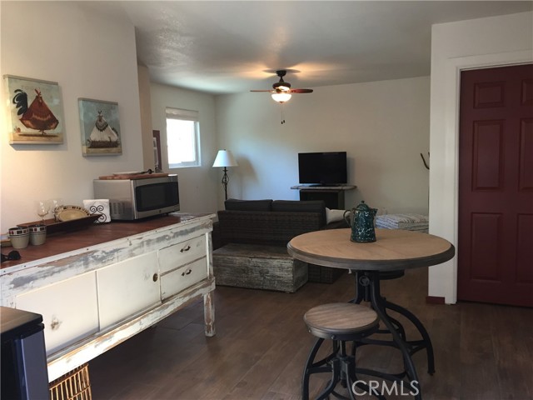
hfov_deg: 61.7
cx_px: 266
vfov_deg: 48.2
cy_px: 200
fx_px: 447
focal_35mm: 29
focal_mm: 4.15
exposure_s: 1/30
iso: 80
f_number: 2.2
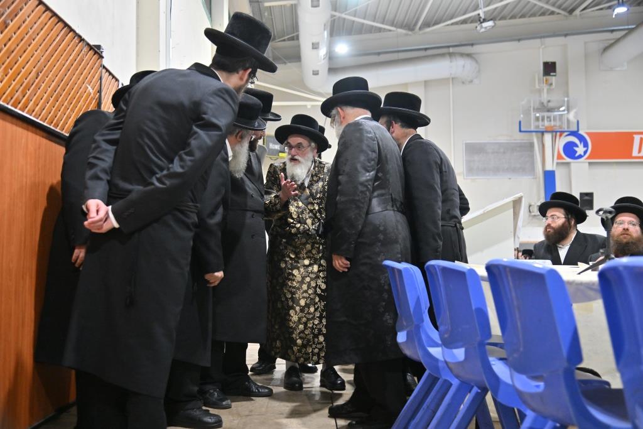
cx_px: 322
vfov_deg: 35.1
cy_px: 214
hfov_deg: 50.7
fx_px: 679
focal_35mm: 38
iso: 1250
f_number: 4
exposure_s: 1/160
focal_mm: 38
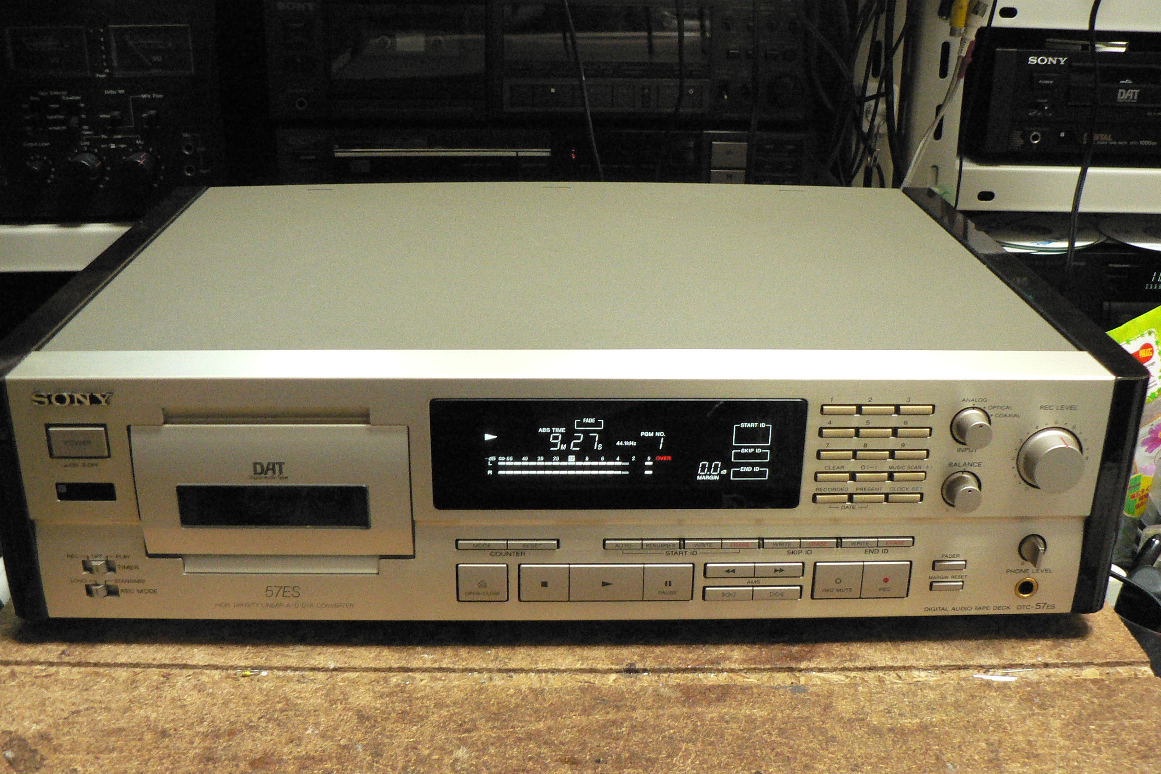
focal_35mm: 38
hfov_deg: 50.7
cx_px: 584
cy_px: 408
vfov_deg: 35.1
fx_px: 1226
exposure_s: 1/20
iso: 400
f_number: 2.8
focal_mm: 6
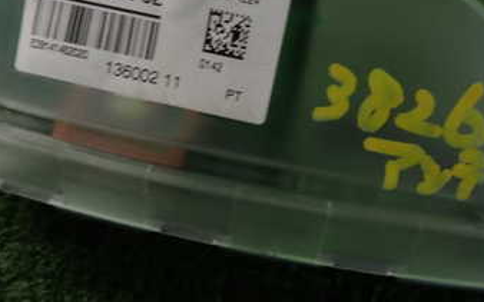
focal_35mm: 47
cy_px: 109
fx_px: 620
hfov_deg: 42.6
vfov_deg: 27.3
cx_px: 265
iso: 200
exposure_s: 1/30
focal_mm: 4.5
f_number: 2
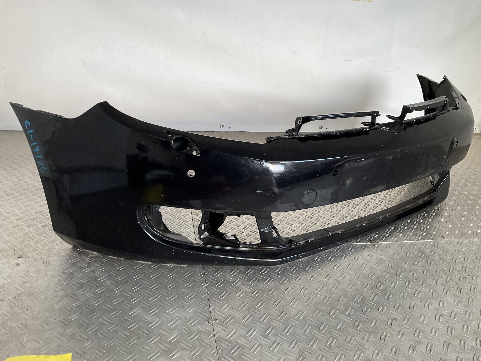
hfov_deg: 61.7
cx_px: 240
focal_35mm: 29
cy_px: 180
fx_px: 403
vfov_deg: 48.2
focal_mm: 3
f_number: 1.8
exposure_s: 1/100
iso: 64
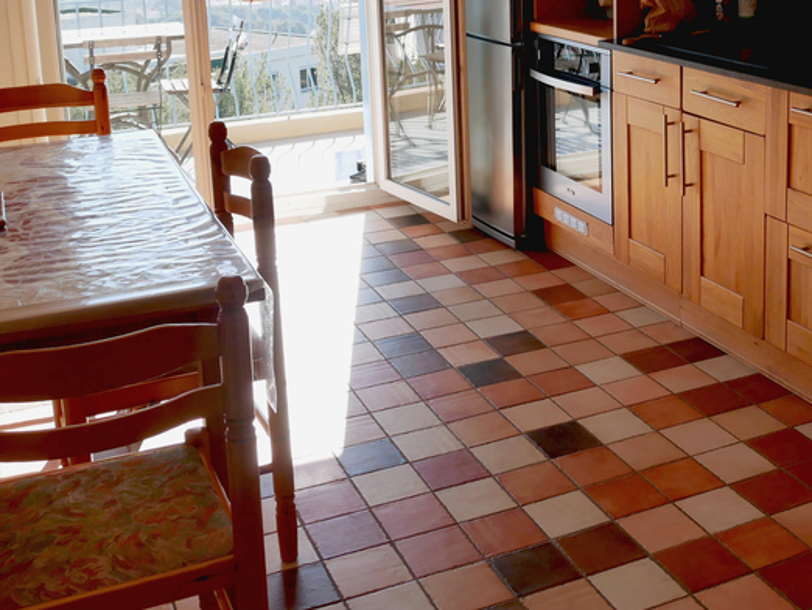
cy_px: 79
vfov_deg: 29.8
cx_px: 539
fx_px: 1103
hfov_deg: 39.9
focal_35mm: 47
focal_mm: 12
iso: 200
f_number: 5
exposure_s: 1/200
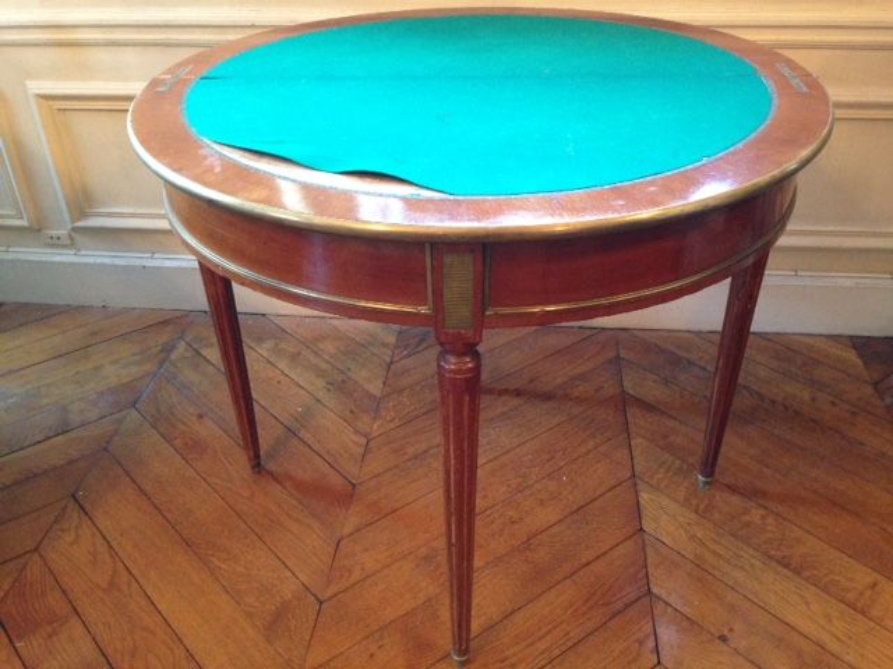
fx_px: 851
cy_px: 334
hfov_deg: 55.4
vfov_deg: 42.9
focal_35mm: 33
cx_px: 446
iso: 250
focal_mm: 4.12
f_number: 2.4
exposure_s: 1/20
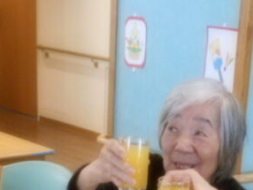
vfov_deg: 14.7
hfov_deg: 20.9
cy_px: 289
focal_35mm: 93
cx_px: 188
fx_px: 680
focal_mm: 4.6
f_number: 3.2
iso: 360
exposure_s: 1/30
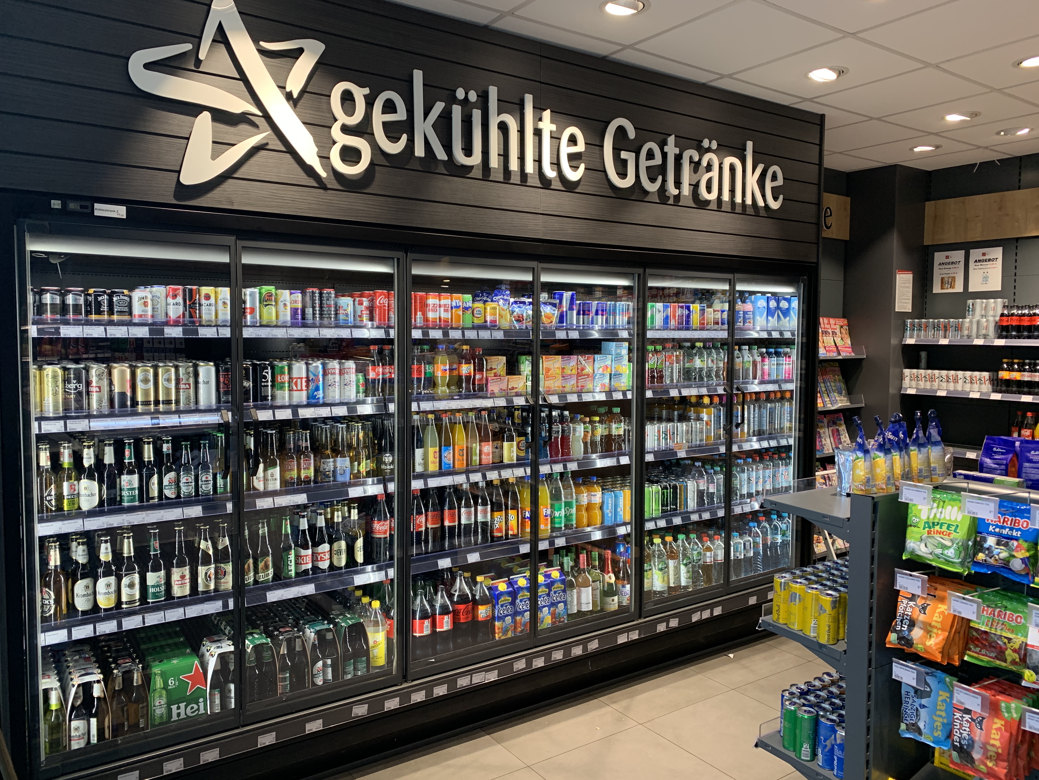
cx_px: 520
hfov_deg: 67.3
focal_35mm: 26
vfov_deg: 53.1
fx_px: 780
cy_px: 390
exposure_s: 1/121
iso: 100
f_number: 1.8
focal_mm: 4.25
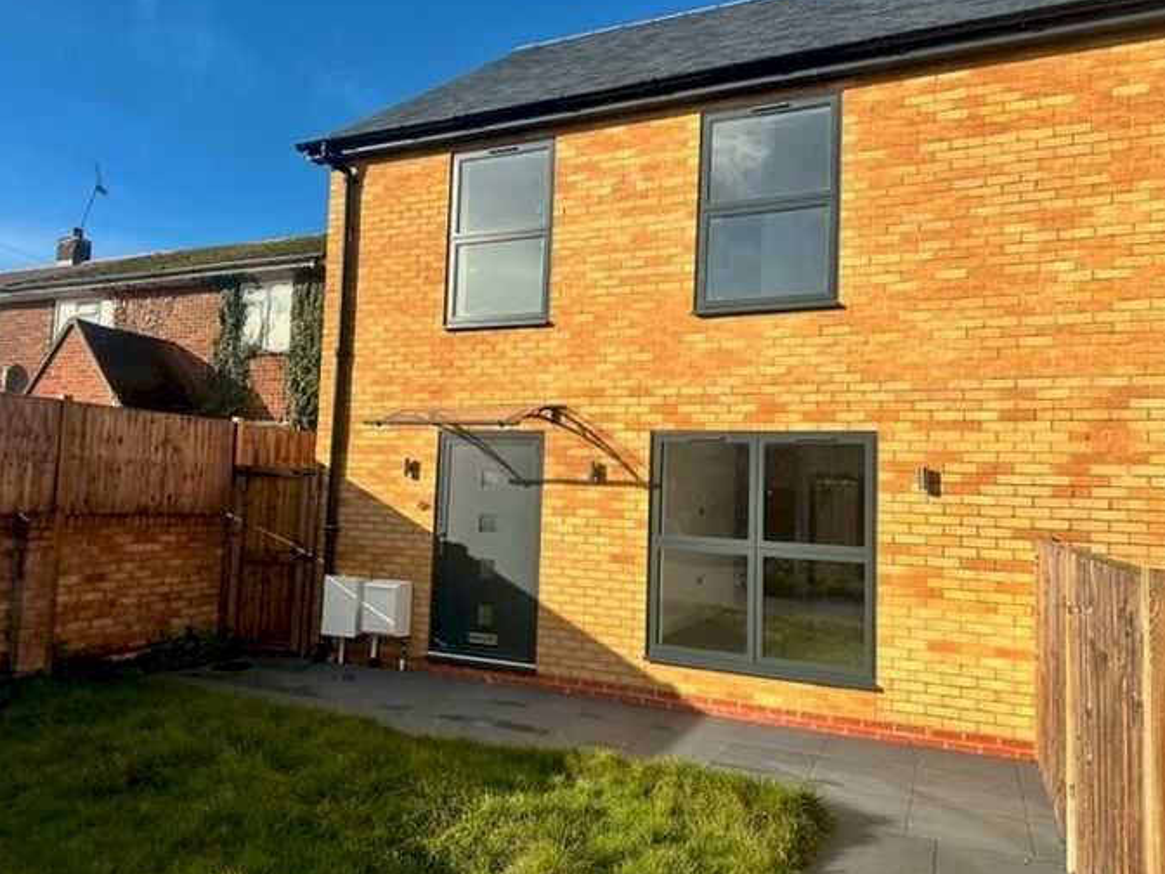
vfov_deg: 54.9
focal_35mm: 25
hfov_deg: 69.4
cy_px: 433
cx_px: 563
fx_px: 841
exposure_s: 1/4016
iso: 80
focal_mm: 6.86
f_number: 1.78
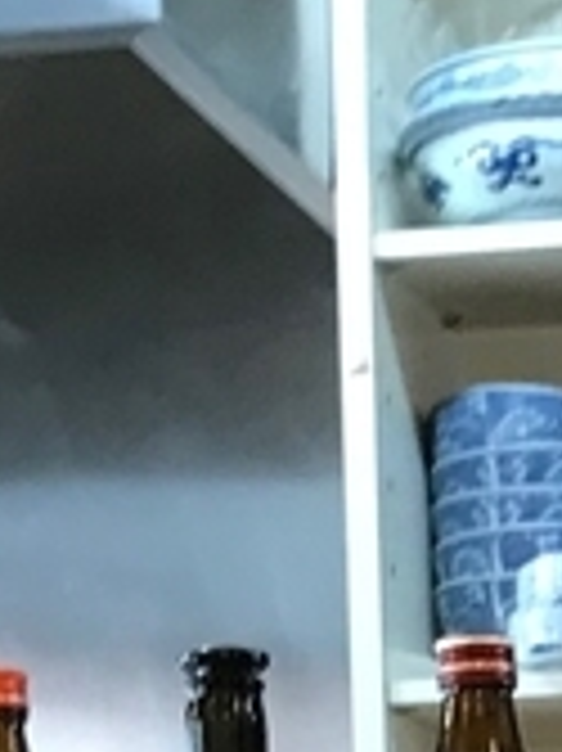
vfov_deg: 9.5
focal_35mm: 201
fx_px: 4357
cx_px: 877
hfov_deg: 7.2
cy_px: 1184
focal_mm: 3.99
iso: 40
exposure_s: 1/20
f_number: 1.8
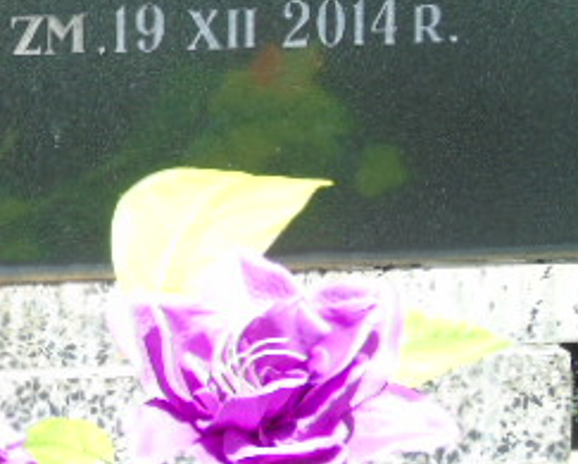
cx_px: -114
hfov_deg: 4.6
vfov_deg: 3.7
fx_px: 7125
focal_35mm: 416
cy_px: -5
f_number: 4.9
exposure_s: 1/160
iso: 80
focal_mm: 29
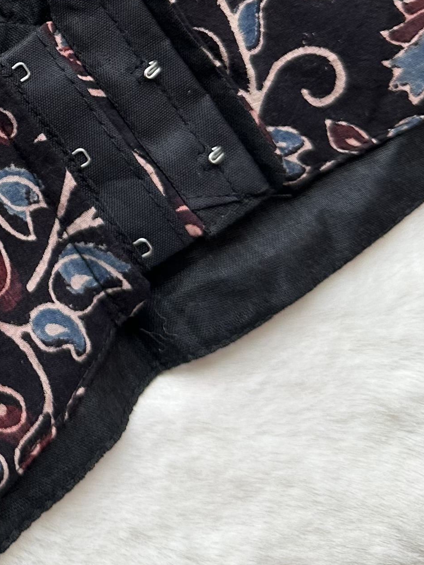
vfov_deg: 23.8
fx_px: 1257
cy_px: -49
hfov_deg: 17.2
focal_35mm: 77
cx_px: -217
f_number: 1.78
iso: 64
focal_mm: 6.86
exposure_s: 1/169
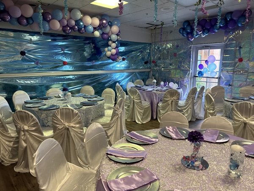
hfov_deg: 71.6
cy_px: 96
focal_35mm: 24
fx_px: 176
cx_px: 127
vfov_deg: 56.8
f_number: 1.78
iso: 250
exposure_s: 1/60
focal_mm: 6.86
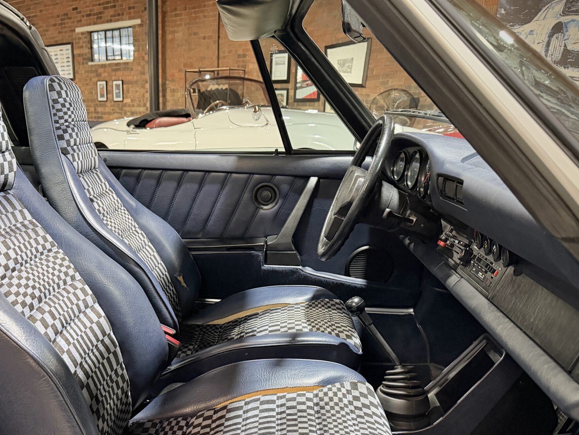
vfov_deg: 40.1
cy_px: 295
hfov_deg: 51.8
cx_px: 204
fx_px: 586
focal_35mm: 35
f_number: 1.78
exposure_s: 1/33
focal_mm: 6.76
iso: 640
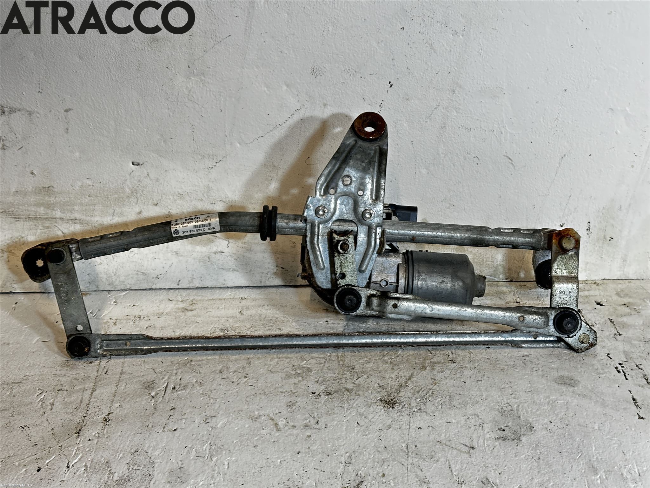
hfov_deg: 39.7
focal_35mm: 48
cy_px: 244
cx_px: 325
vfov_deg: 30.3
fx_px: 901
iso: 100
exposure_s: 1/50
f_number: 1.78
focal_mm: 6.86
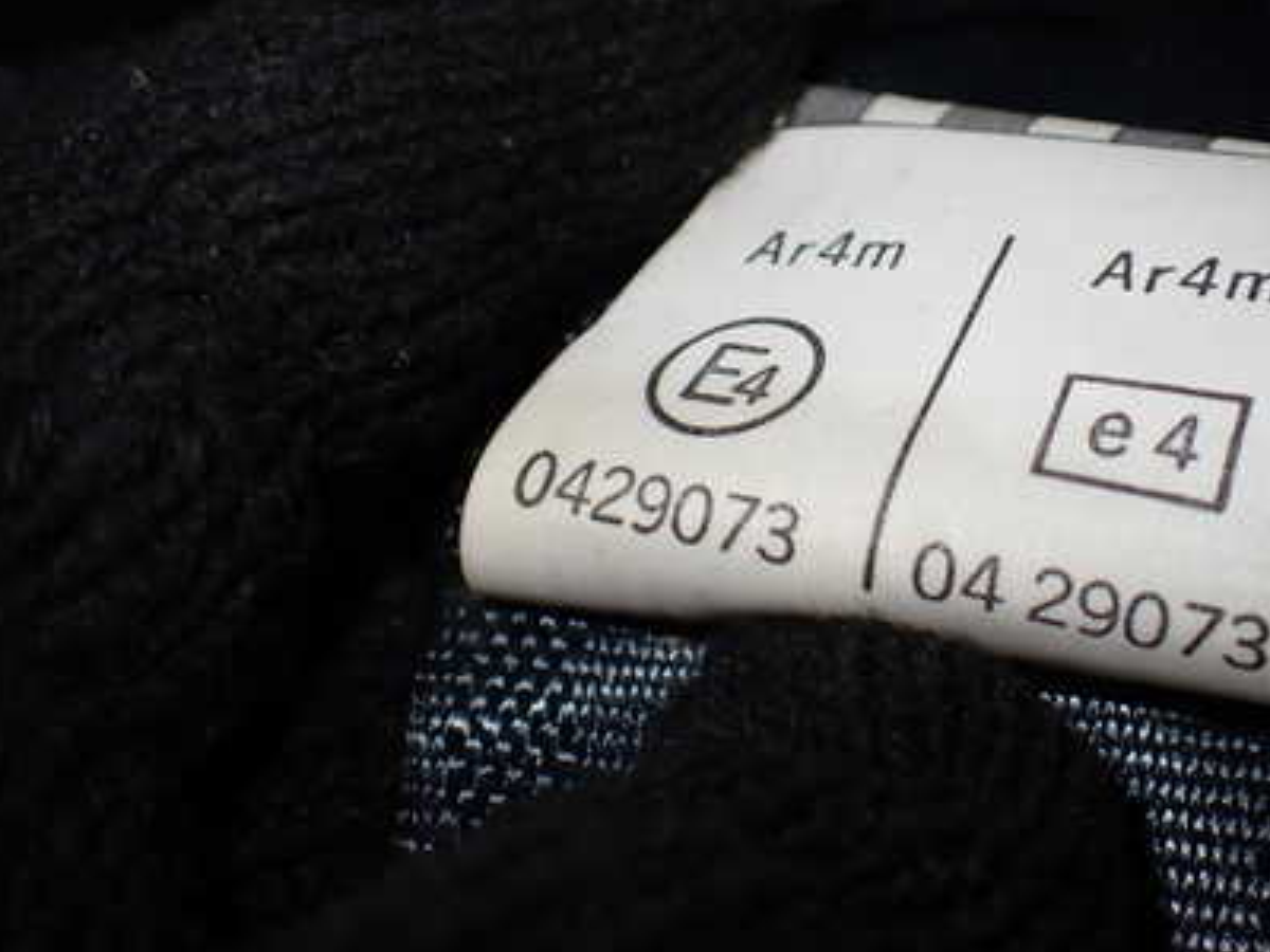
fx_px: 1651
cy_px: 324
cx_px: 930
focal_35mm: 45
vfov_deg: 31.9
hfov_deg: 41.0
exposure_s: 1/125
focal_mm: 5.4
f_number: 2.3
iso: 200
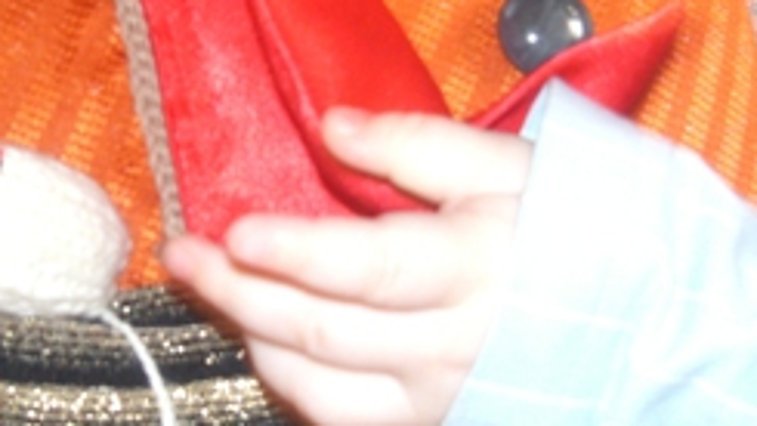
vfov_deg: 15.9
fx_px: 1526
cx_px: 238
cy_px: 130
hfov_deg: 27.6
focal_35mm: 76
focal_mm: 6.3
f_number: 3.1
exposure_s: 1/60
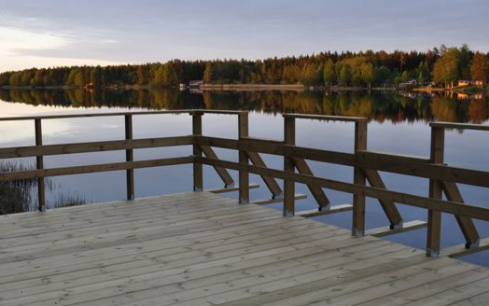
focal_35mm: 41
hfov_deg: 48.0
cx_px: 207
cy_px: 166
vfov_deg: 31.3
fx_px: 547
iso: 200
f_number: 5.6
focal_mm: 22
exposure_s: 1/40
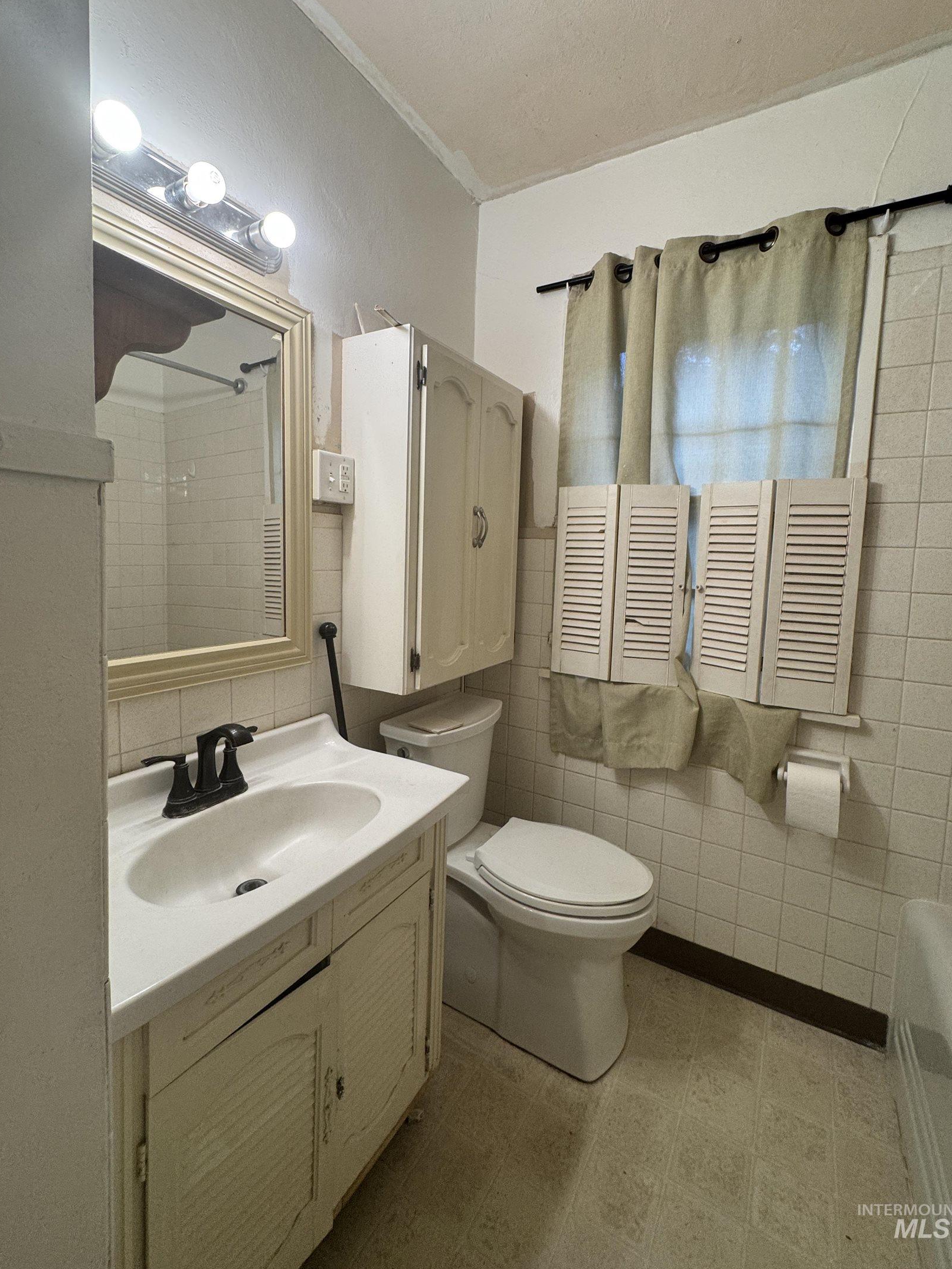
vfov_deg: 98.0
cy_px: 591
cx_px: 484
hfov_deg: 81.8
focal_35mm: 15
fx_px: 550
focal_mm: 2.22
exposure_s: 1/120
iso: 160
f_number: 2.2
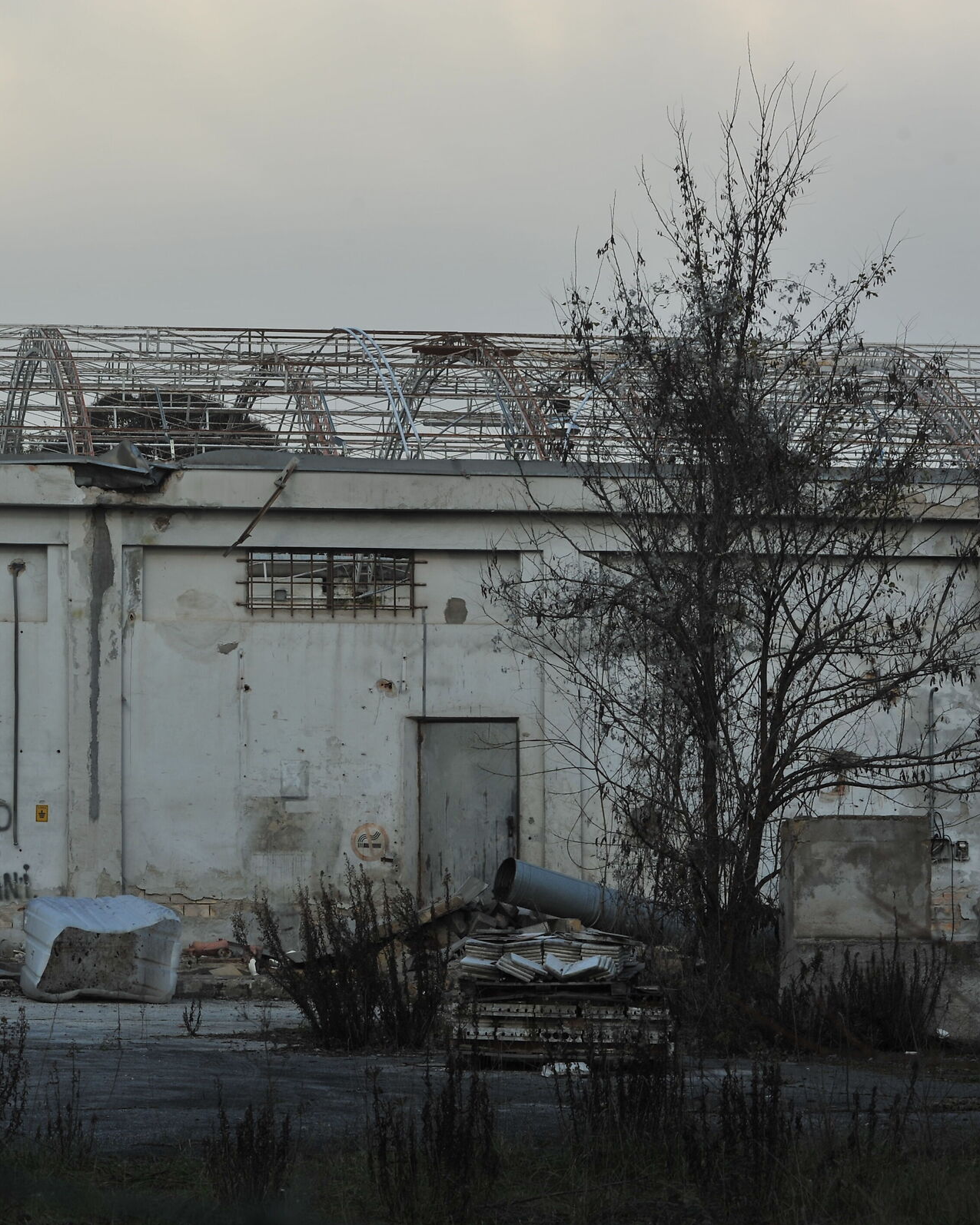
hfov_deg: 13.5
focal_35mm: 113
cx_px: 72
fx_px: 4097
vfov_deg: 17.0
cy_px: 613
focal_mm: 80
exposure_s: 1/250
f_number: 8
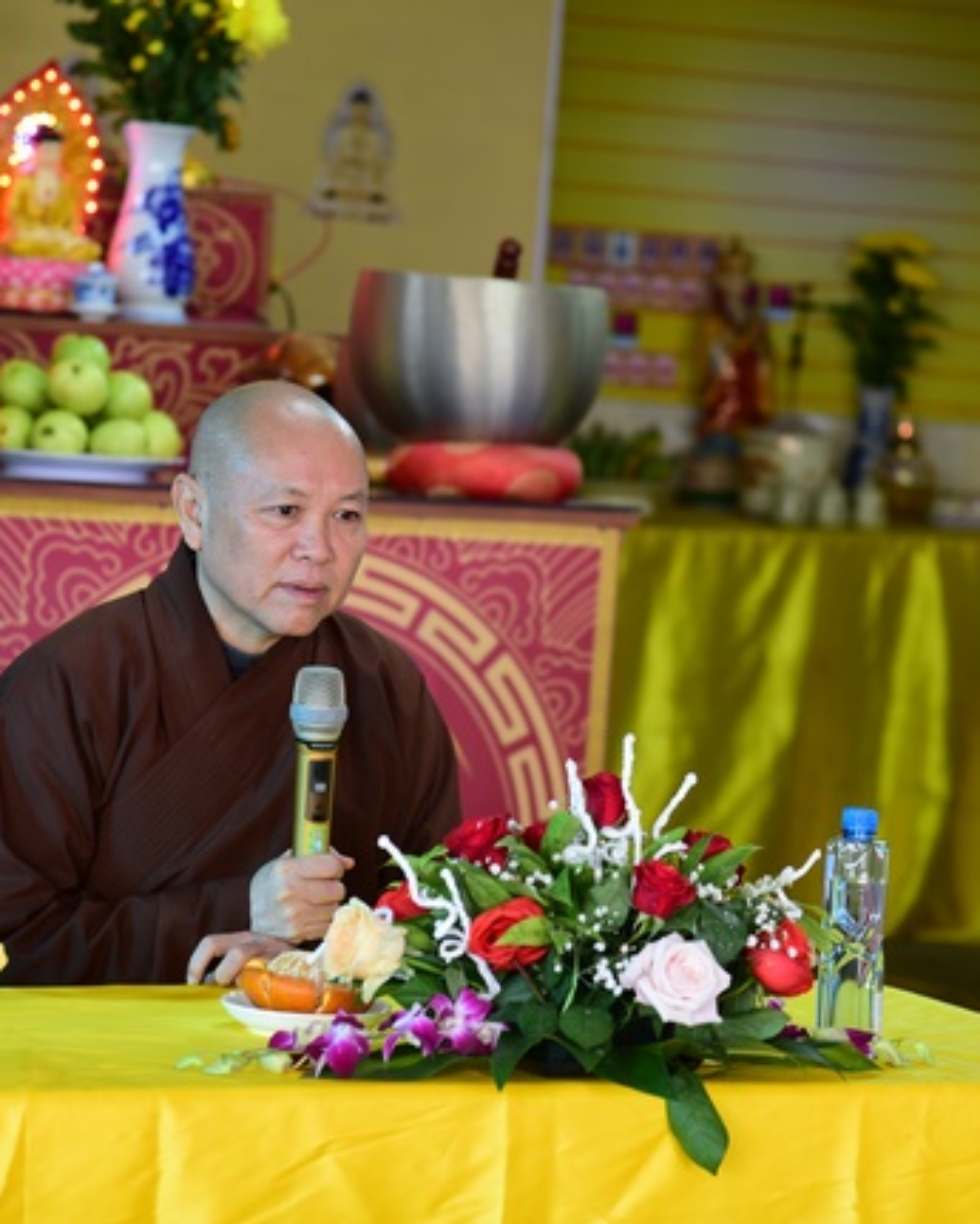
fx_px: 6161
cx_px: 506
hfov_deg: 9.1
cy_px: 611
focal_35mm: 170
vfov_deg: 11.3
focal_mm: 120
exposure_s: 1/50
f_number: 4
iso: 400
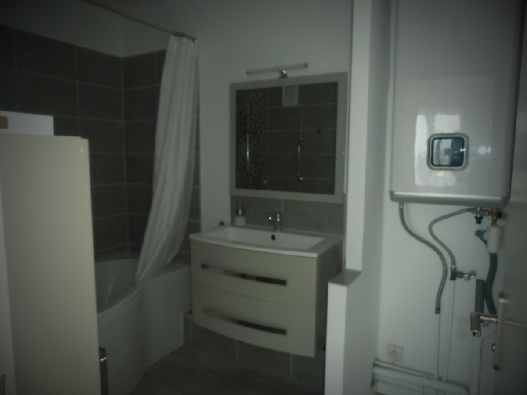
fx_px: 365
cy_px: 198
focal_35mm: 24
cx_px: 264
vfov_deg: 56.8
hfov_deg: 71.6
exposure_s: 1/30
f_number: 3
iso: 125
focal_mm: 4.2
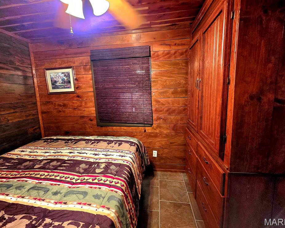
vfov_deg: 87.9
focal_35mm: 14
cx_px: 138
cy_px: 111
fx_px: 118
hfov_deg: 100.7
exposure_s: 1/40
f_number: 1.9
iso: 1000
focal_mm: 2.2
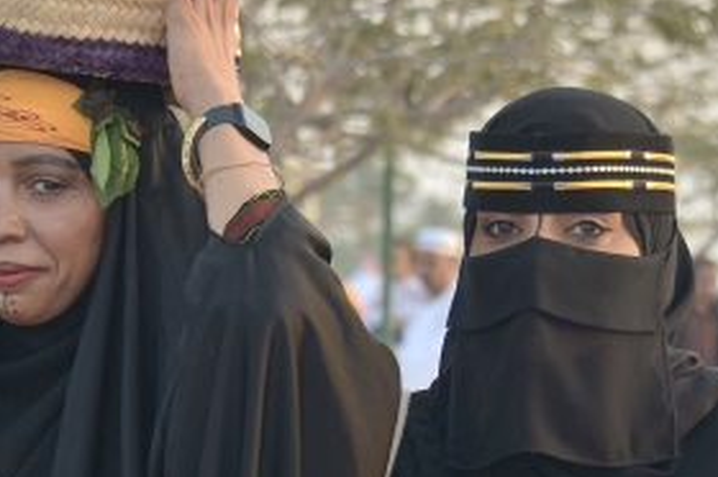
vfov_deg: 4.7
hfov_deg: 7.0
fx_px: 5837
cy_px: 462
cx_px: 336
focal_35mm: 293
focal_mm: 82
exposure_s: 1/125
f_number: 5
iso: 110
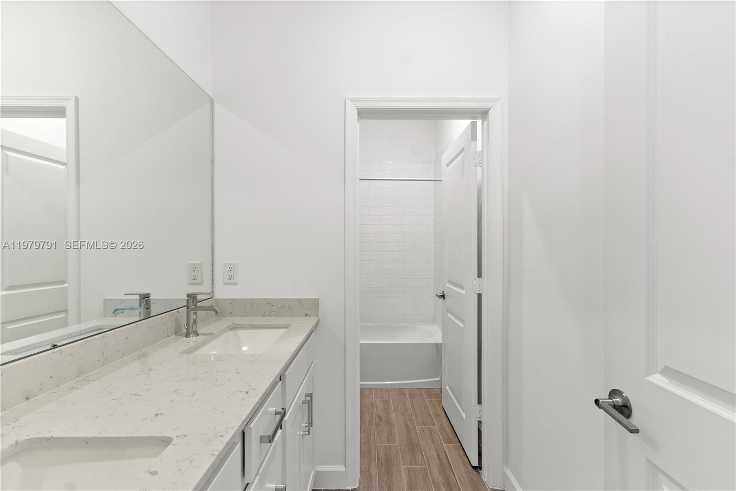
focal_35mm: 15
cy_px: 246
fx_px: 307
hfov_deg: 100.4
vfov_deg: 77.3
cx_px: 368
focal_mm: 10
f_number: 10
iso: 200
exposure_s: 1.3
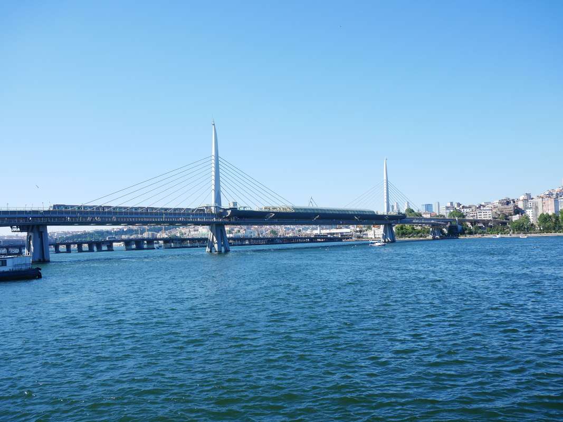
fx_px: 553
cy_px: 211
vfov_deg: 41.8
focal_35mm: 34
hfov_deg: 53.9
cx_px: 282
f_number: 7.1
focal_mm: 17
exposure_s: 1/400
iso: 200
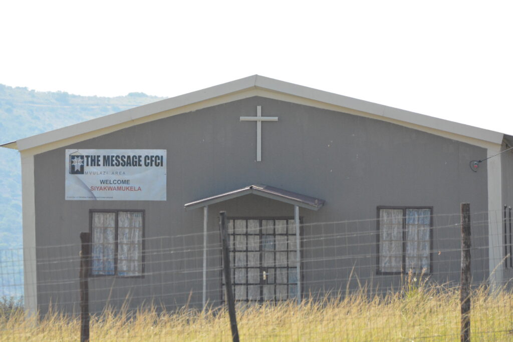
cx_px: 256
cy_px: 171
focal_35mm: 300
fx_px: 4275
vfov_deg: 4.6
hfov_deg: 6.9
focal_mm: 200
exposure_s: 1/3200
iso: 3200
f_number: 7.1
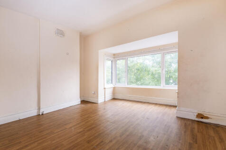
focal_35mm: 15
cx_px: 113
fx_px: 94
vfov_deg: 77.3
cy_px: 75
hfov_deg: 100.4
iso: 250
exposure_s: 1/10
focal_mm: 10
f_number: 8
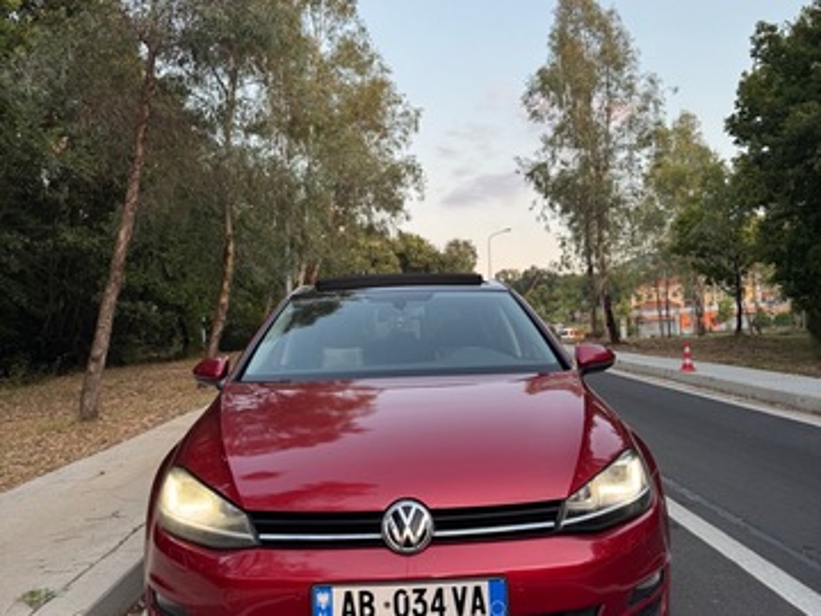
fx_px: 569
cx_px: 410
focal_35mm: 24
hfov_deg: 71.6
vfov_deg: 56.8
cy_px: 308
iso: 100
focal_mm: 6.76
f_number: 1.78
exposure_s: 1/121
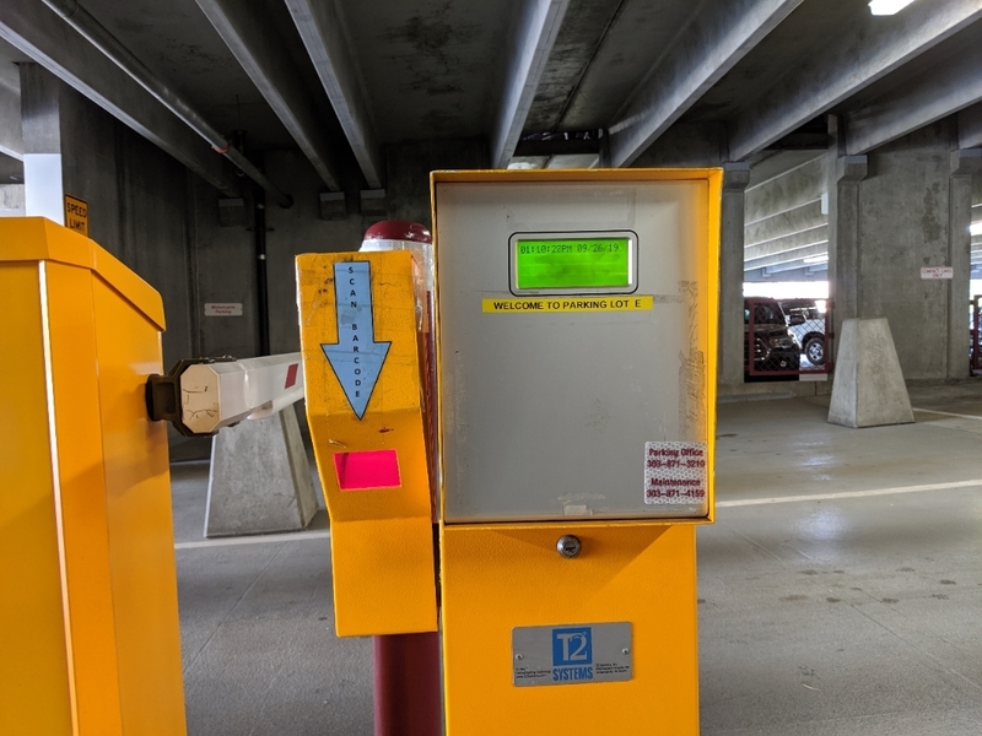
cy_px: 368
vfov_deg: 51.4
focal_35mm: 27
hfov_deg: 65.3
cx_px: 491
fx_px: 766
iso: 112
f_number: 1.8
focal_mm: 4.44
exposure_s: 1/24
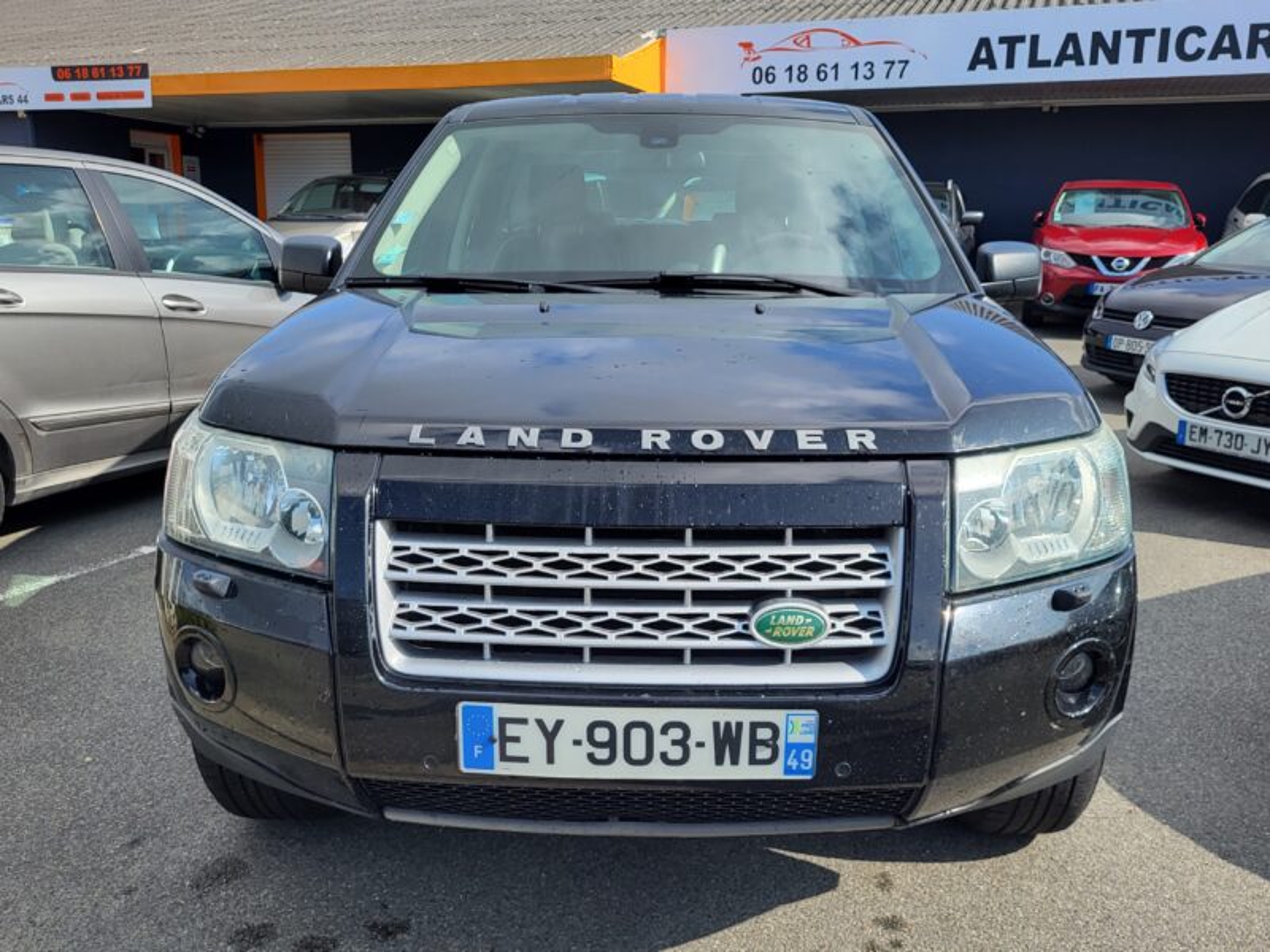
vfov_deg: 53.1
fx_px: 954
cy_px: 476
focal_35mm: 26
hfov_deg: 67.3
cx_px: 635
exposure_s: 1/1250
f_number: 1.8
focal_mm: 5.4
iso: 40
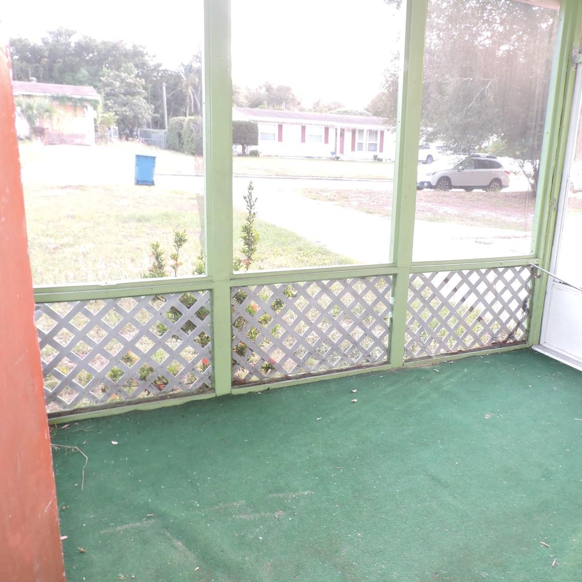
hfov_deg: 55.2
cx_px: 351
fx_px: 552
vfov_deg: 55.6
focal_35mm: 29
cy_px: 288
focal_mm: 4.3
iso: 360
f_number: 3
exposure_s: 1/40
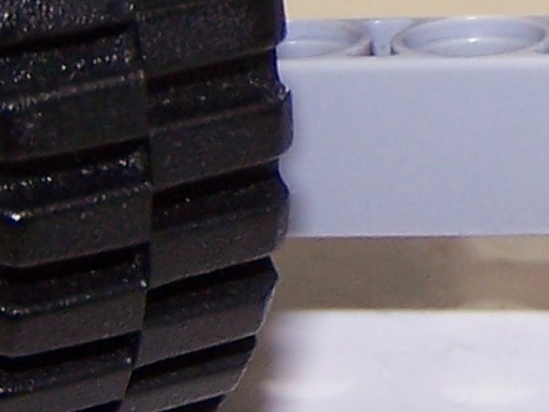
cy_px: -141
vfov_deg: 6.6
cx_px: 803
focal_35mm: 222
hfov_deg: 8.7
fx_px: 3522
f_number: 2.8
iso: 80
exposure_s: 1/60
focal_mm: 6.3
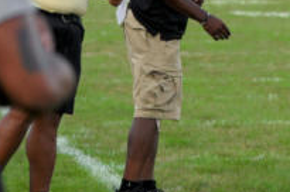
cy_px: -7
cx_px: 304
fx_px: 4273
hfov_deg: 3.9
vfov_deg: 2.6
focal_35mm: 531
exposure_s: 1/500
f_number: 5
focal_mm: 145
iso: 1000
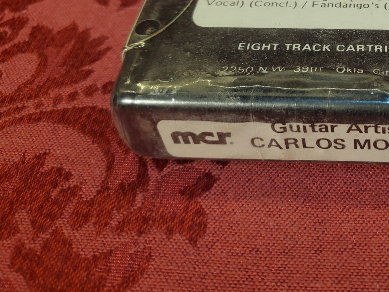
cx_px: 360
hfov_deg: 36.2
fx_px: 551
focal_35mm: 49
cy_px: 41
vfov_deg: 28.8
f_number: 1.5
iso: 64
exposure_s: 1/120
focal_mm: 4.3
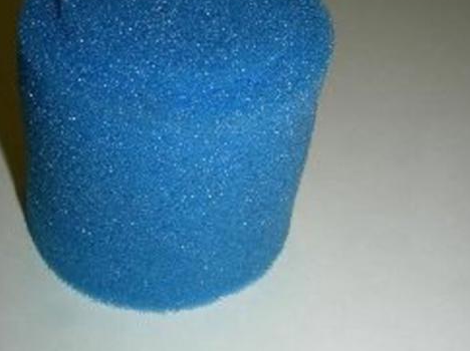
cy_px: 160
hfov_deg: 35.0
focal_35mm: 55
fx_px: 746
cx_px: 226
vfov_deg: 26.5
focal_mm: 6.3
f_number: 6.8
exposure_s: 1/60.1
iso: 50
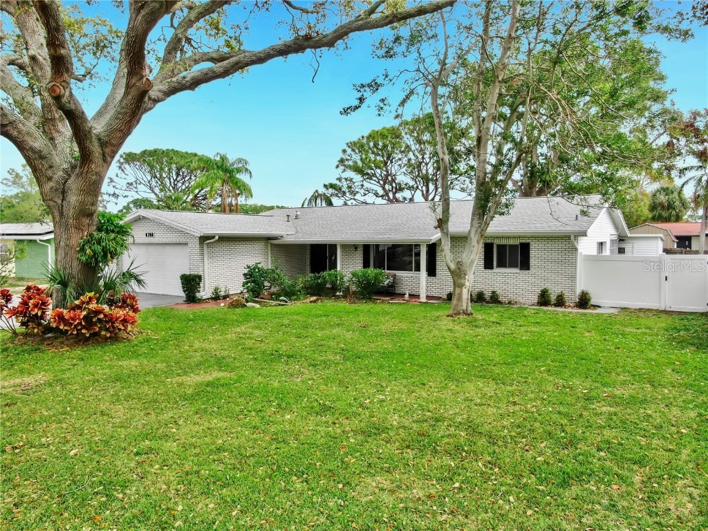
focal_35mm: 24
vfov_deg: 56.8
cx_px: 354
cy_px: 266
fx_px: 491
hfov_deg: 71.6
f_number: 2.8
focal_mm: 4.39
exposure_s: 1/640
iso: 110
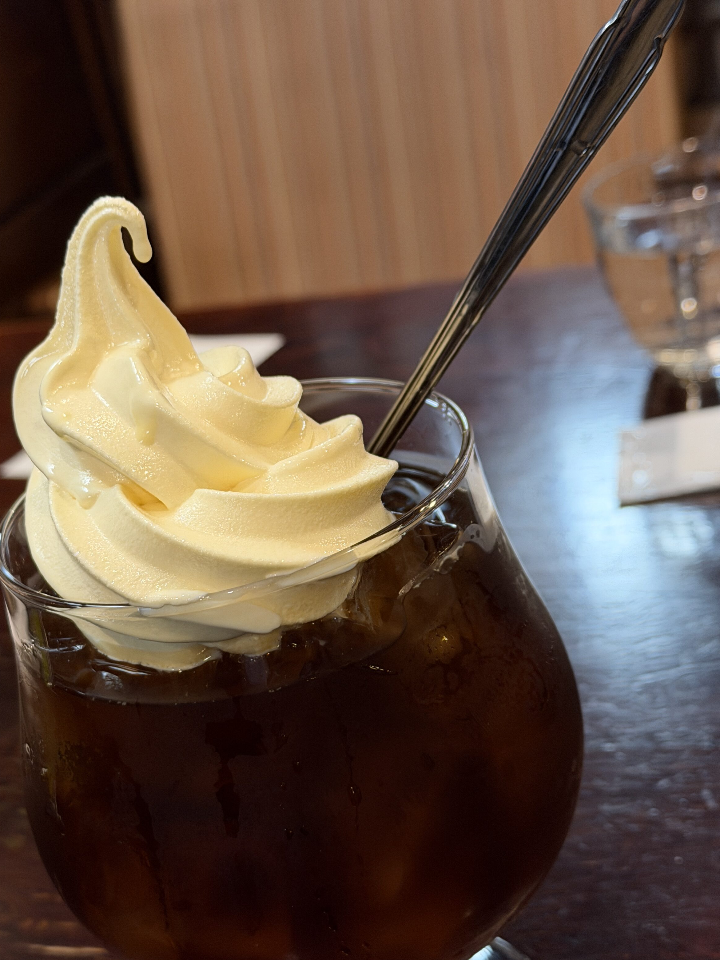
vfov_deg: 31.1
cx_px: 299
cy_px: 561
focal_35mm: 62
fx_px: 1720
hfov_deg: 23.6
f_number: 1.78
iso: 320
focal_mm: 6.76
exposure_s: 1/33
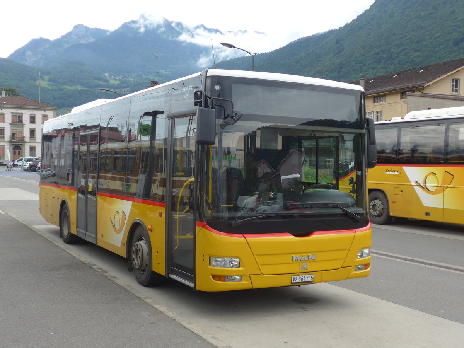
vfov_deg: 32.9
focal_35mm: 44
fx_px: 590
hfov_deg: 42.9
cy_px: 174
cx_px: 232
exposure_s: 1/250
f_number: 2.8
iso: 80
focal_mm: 9
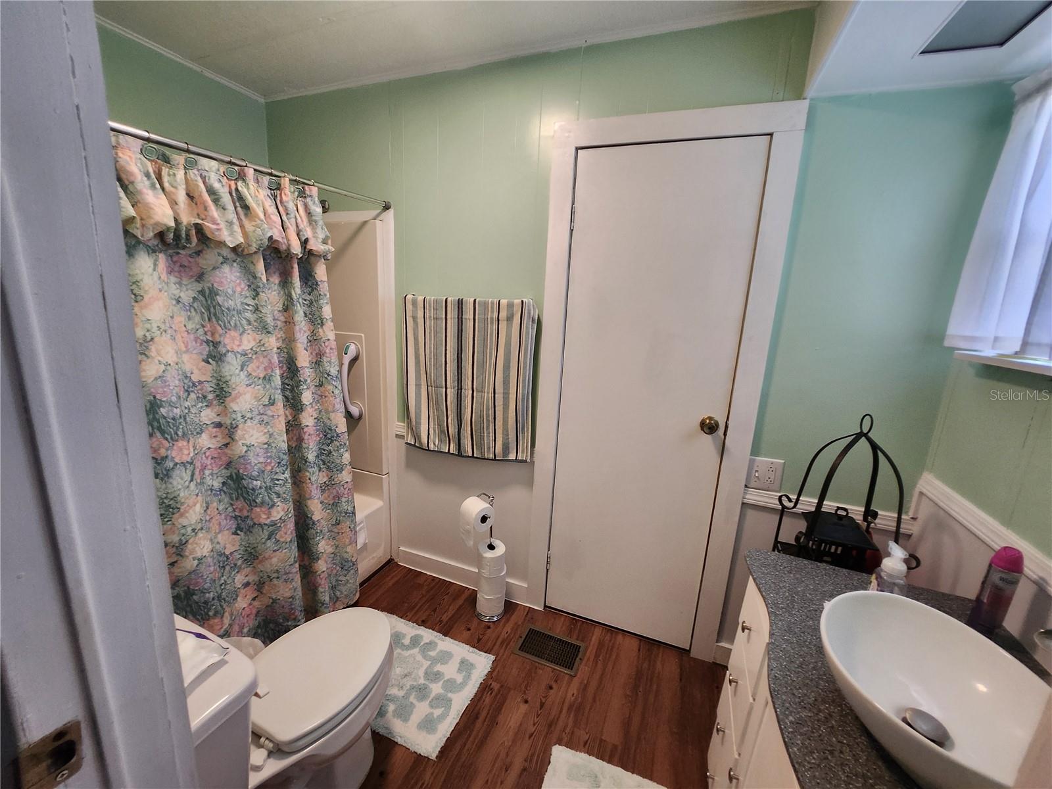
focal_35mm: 13
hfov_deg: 106.2
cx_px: 526
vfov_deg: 89.9
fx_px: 395
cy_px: 394
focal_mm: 1.7
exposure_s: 1/60
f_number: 2.2
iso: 125
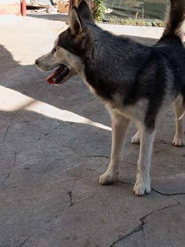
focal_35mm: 54
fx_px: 385
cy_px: 124
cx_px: 92
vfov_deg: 35.5
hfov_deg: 27.0
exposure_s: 1/900
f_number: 1.9
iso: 442
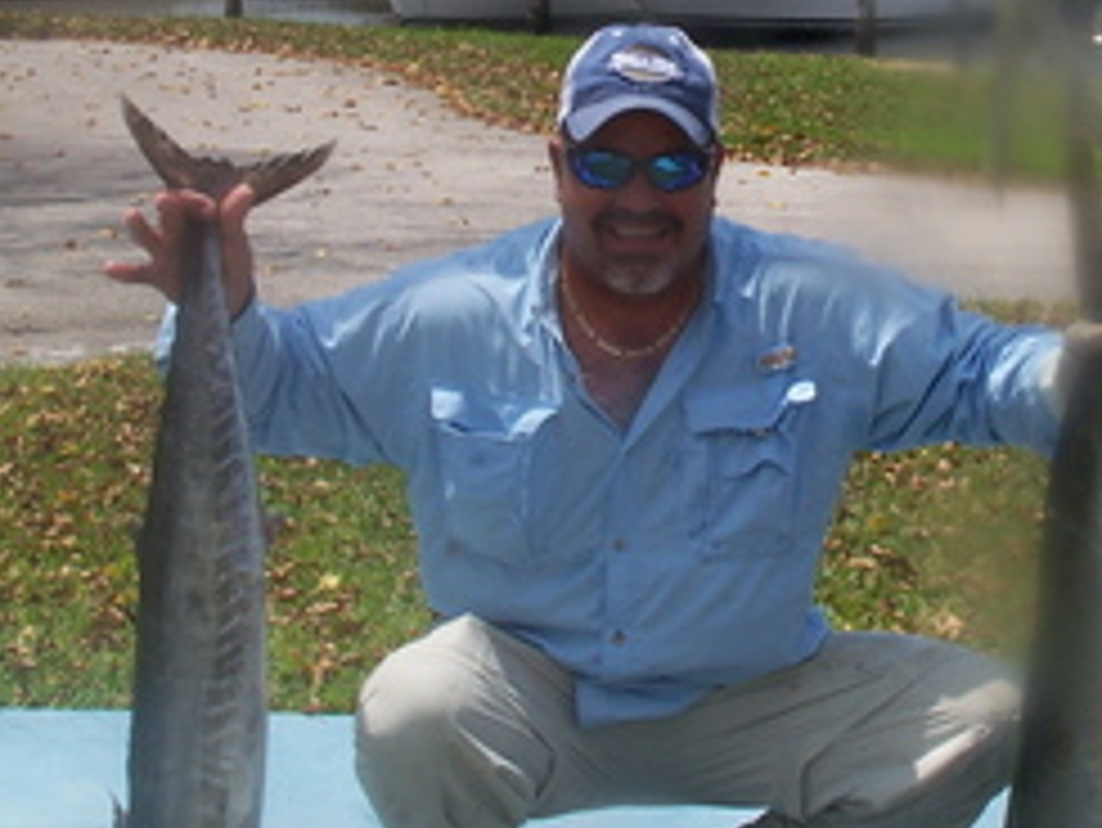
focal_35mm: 111
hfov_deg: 17.7
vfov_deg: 13.3
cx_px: 760
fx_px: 3535
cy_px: 137
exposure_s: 1/500
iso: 80
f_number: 6.3
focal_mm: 8.5
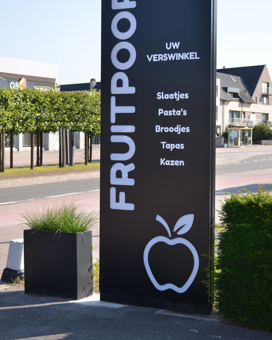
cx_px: 136
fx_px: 684
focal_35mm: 68
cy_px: 135
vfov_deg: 27.8
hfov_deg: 22.5
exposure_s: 1/250
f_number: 5.6
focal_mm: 40
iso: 100
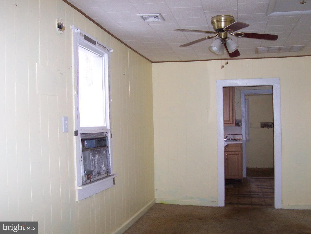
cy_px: 117
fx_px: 332
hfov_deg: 50.1
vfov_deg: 38.7
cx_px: 156
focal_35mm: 37
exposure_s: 1/60
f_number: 2.8
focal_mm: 5.6
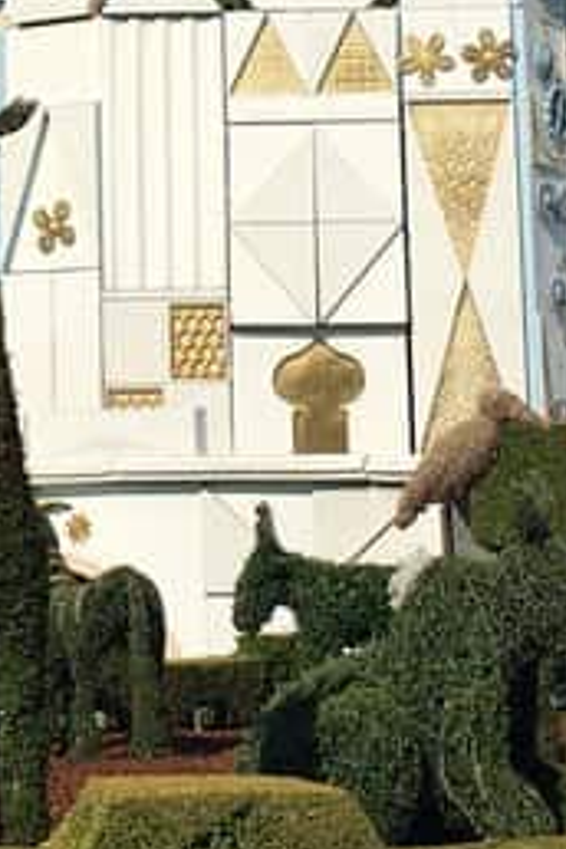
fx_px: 2783
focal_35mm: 118
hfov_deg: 11.4
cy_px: 7
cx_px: -109
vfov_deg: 17.0
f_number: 2.2
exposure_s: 1/2653
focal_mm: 4.2
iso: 25
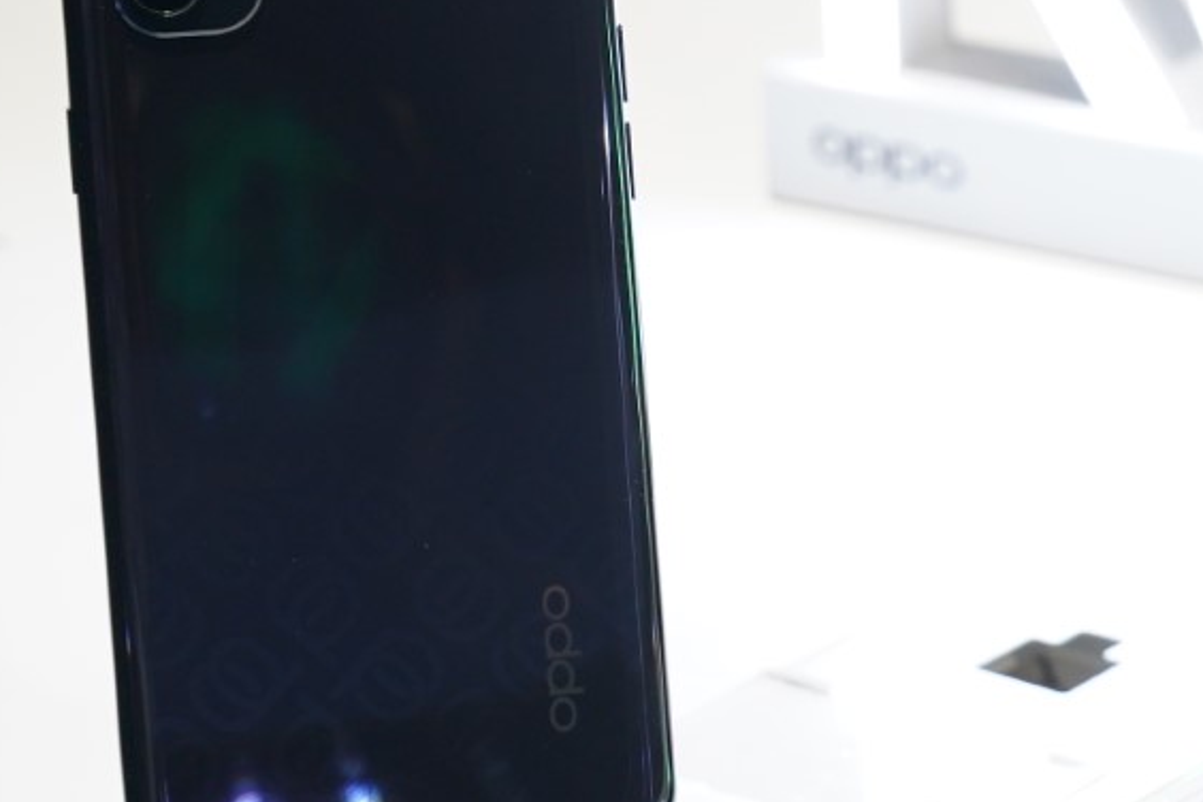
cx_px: 1525
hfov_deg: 12.6
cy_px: 186
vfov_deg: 8.7
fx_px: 5279
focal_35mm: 158
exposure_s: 1/100
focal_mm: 55
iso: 1000
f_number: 5.6
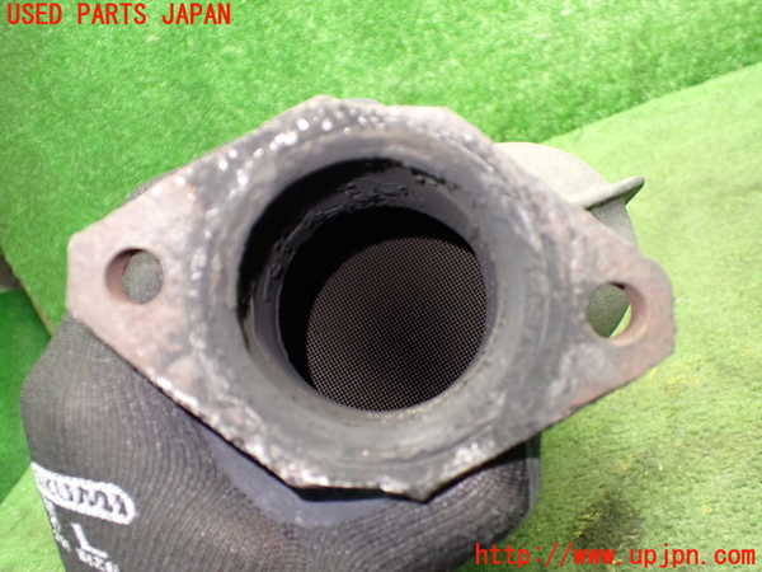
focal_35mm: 30
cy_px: 286
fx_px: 660
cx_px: 381
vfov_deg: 46.8
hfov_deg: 60.0
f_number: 2.3
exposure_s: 1/30
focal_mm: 5.4
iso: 800
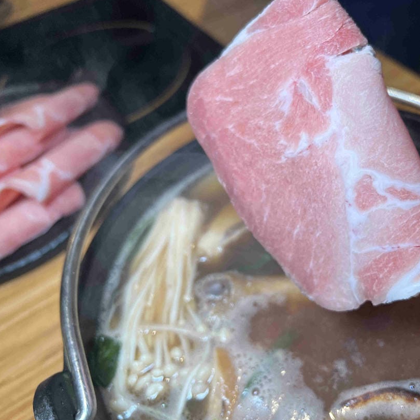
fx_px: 467
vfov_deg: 48.4
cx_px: 299
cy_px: 196
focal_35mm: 34
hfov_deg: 47.2
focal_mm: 5.7
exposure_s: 1/121
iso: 100
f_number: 1.5
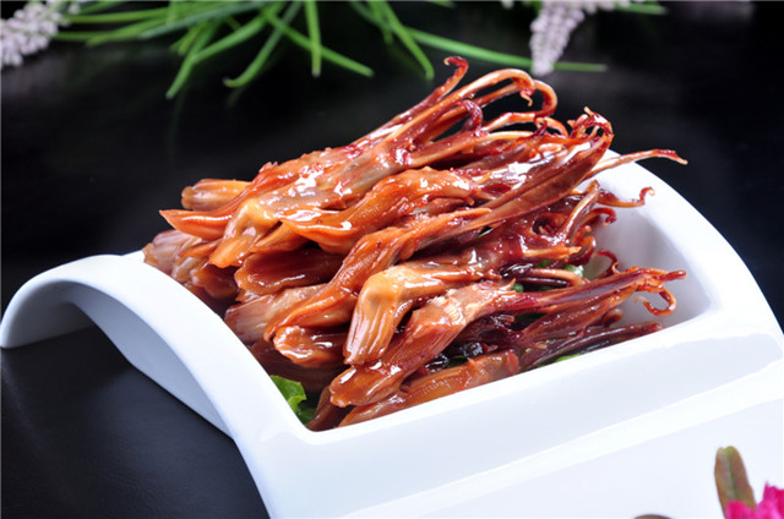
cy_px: 260
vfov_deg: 8.7
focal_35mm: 158
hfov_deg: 13.1
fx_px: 3423
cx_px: 392
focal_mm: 105
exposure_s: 1/125
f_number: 11
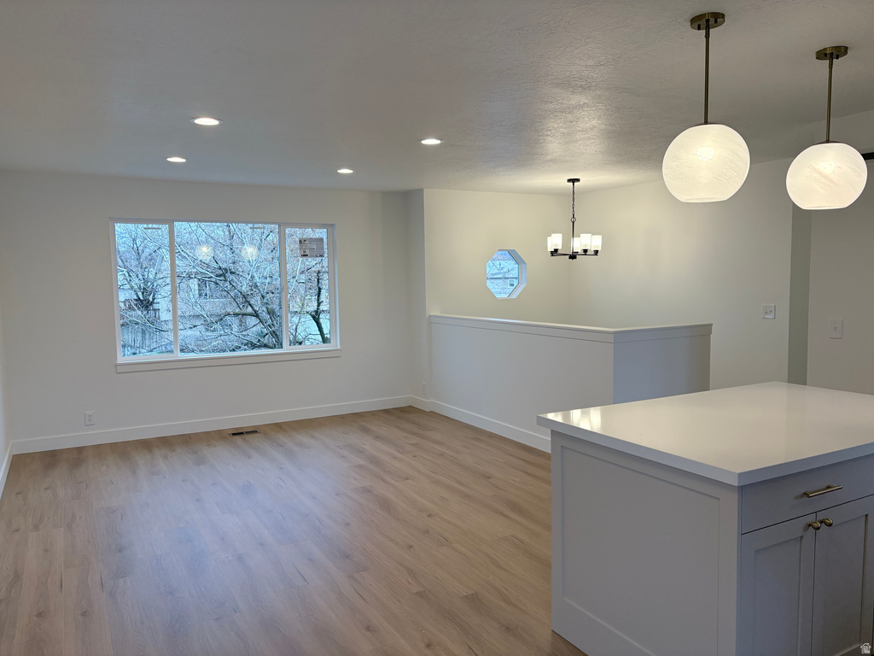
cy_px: 328
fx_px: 656
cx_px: 437
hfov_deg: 67.3
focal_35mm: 26
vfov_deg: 53.1
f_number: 1.6
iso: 125
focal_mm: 5.96
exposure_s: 1/228
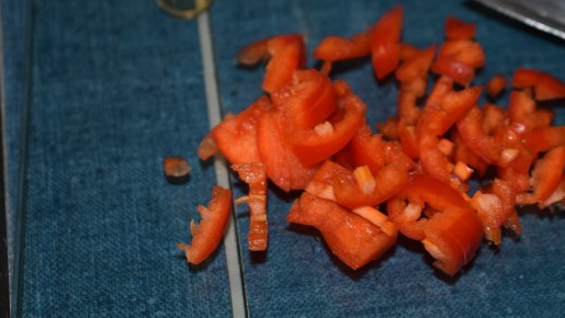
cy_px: 159
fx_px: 1538
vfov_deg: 11.8
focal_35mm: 103
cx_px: 334
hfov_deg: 20.8
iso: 560
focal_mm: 55
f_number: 5.6
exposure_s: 1/60
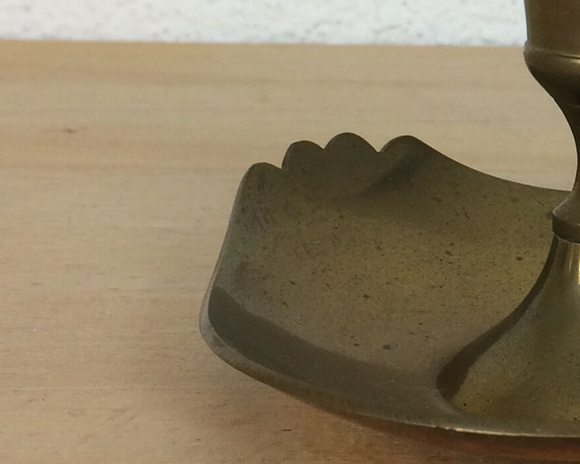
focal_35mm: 106
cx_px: 668
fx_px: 1819
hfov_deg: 17.4
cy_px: 71
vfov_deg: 14.4
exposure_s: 1/50
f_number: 2.2
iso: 50
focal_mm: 4.15
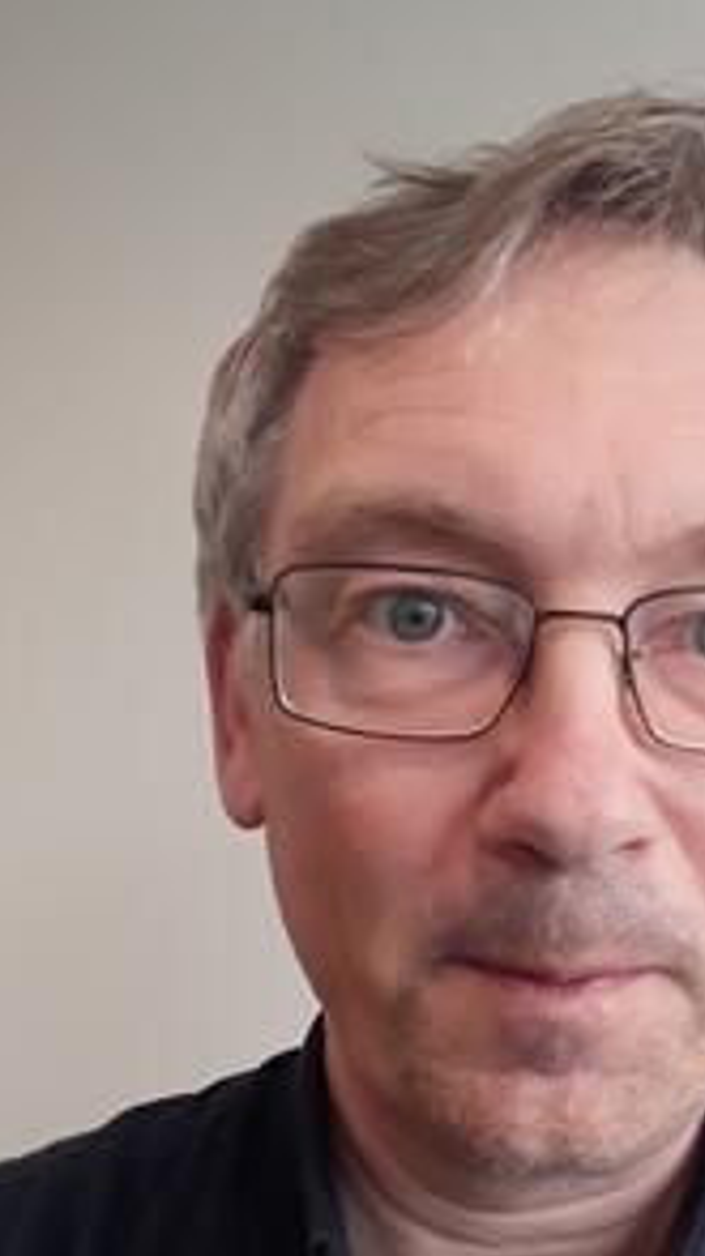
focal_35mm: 46
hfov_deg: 25.7
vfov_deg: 44.4
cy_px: 748
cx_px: 491
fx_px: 1531
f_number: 1.9
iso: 50
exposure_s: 1/50
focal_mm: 2.91
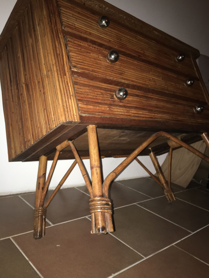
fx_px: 233
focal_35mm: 29
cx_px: 104
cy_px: 139
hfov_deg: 48.2
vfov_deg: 61.7
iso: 200
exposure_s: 1/17
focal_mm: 4.15
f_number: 2.2
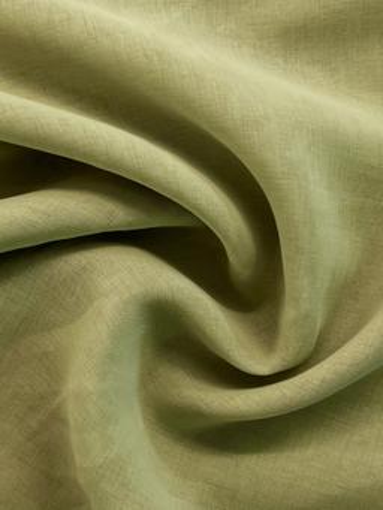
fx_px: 383
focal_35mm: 26
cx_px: 192
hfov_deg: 53.1
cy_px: 255
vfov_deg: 67.3
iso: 80
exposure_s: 1/120
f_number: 1.5
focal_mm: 5.7
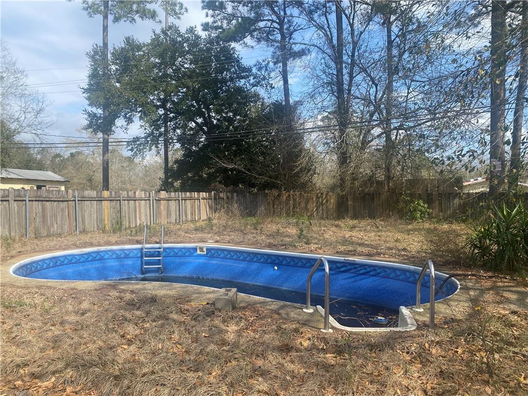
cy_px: 198
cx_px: 264
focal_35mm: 26
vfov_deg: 53.1
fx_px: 397
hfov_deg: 67.3
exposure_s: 1/1866
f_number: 1.8
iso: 32
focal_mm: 4.25
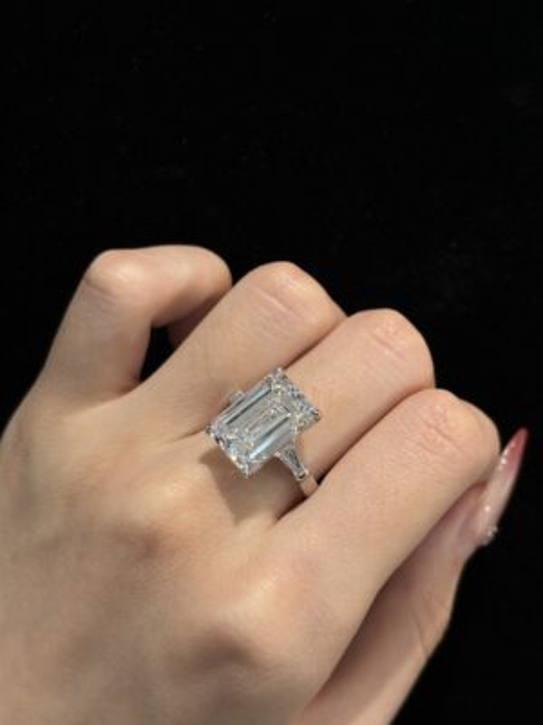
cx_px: 272
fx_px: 1088
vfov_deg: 36.8
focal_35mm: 52
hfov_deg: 28.0
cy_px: 362
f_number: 1.6
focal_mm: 5.96
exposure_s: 1/276
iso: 32
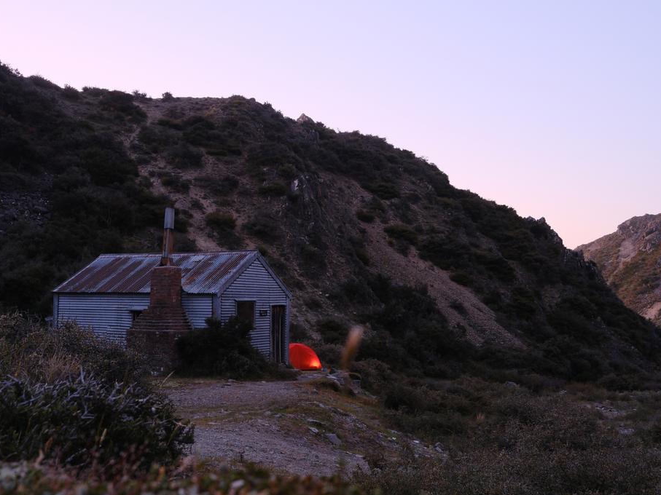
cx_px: 310
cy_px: 248
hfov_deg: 49.0
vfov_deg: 37.7
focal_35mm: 38
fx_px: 726
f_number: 8
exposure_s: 3
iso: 640
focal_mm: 23
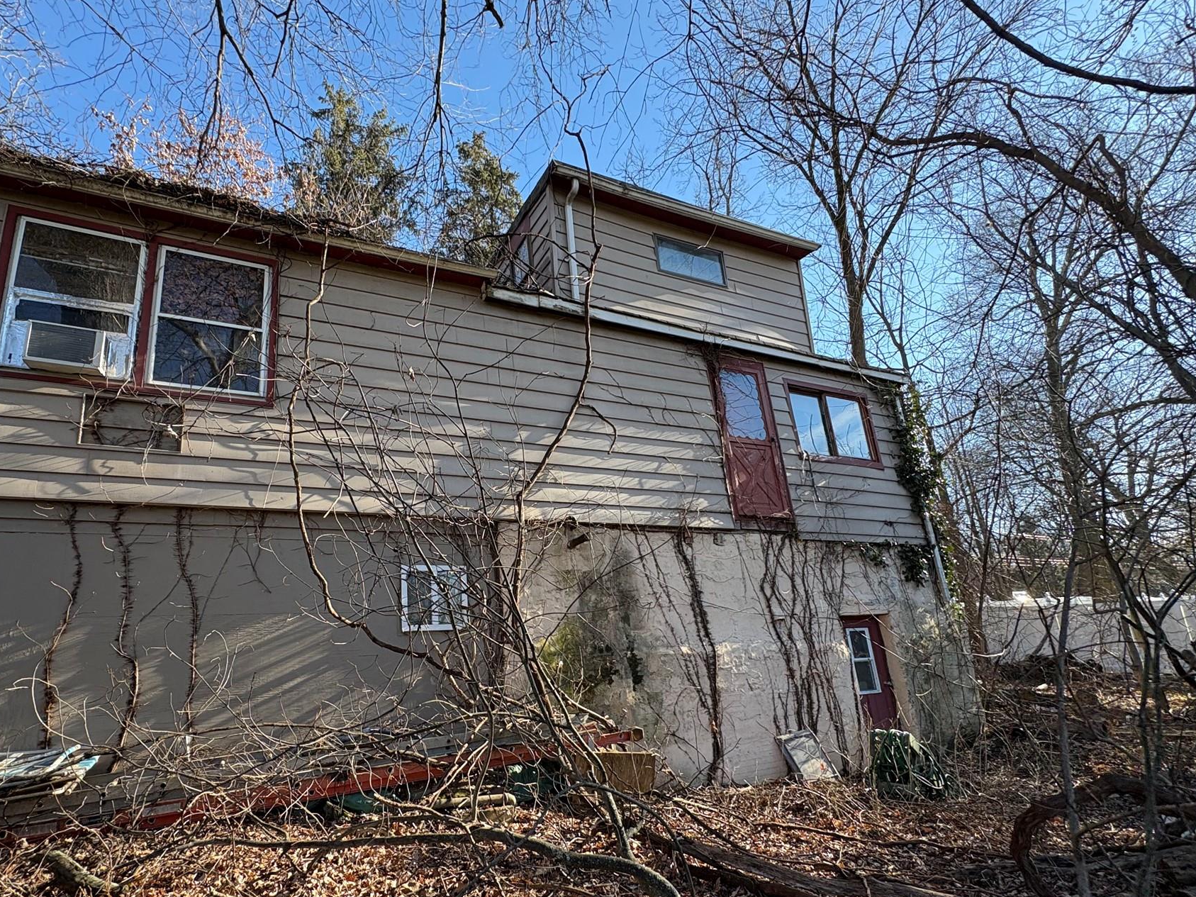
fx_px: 587
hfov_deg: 90.5
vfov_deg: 74.2
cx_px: 514
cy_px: 520
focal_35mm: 17
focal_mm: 2.22
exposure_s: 1/242
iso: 40
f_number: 2.2
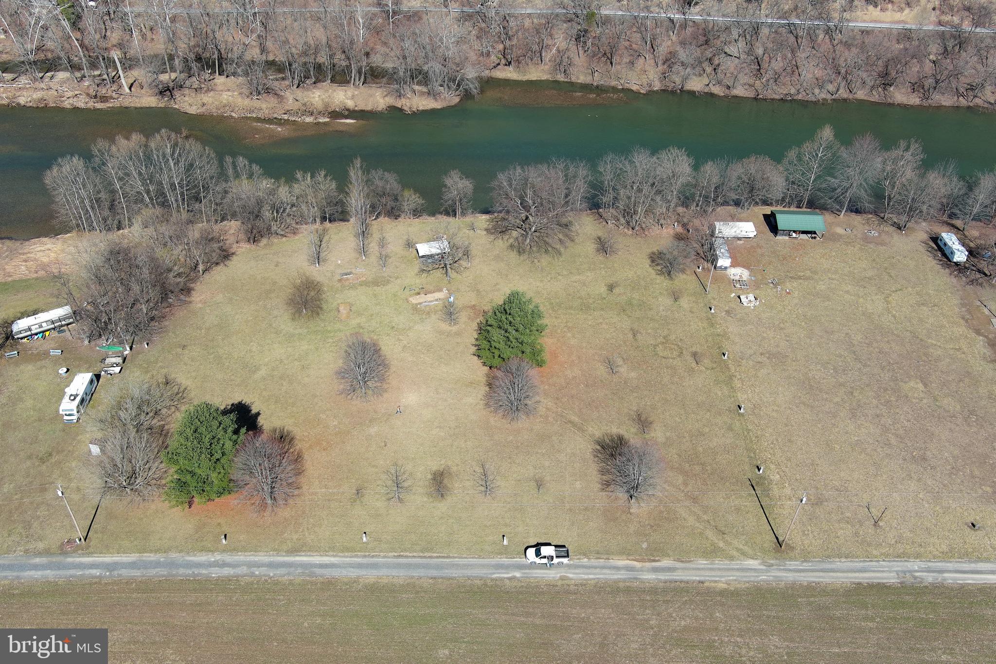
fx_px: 802
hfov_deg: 63.7
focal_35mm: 29
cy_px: 332
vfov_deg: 45.0
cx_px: 498
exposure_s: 1/945
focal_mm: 10.57
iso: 100
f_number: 2.8
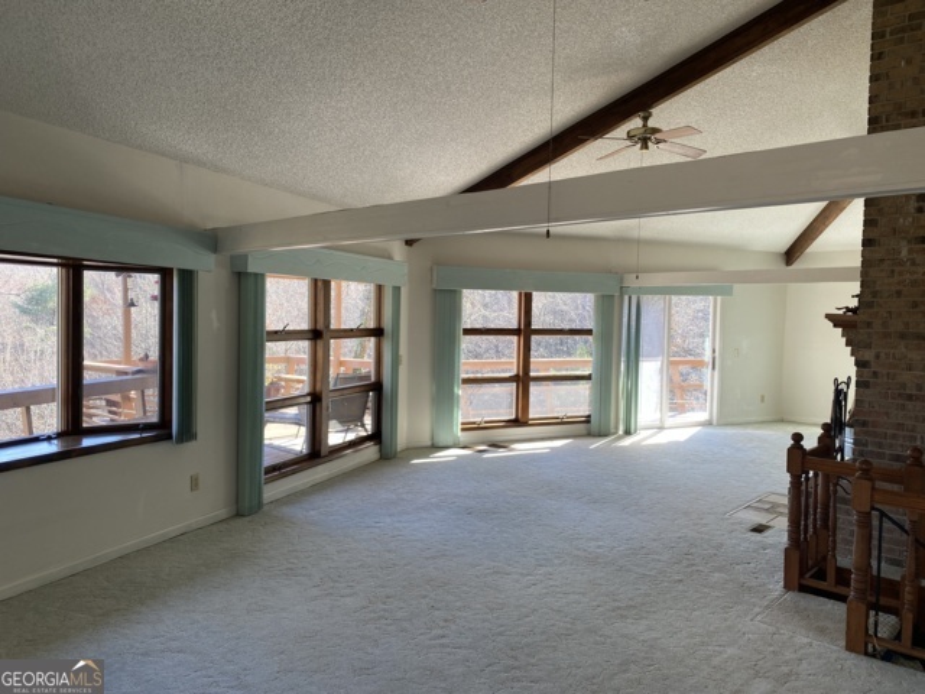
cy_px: 347
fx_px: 695
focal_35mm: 26
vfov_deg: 53.1
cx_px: 462
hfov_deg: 67.3
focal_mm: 4.25
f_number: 1.8
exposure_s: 1/122
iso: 50
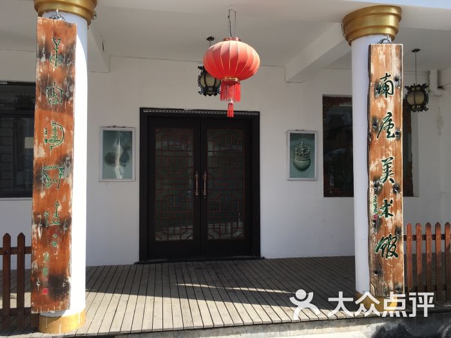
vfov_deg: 48.2
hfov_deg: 61.7
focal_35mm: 29
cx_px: 226
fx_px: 378
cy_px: 169
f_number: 2.2
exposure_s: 1/527
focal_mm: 4.15
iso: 25
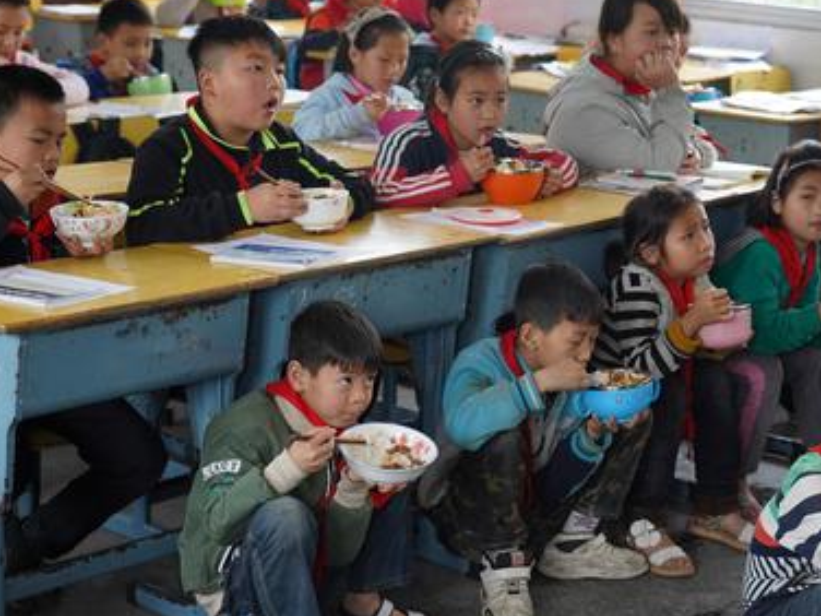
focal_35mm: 83
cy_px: 303
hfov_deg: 23.5
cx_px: 483
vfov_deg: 17.8
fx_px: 1969
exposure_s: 1/200
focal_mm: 59
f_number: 4
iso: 640
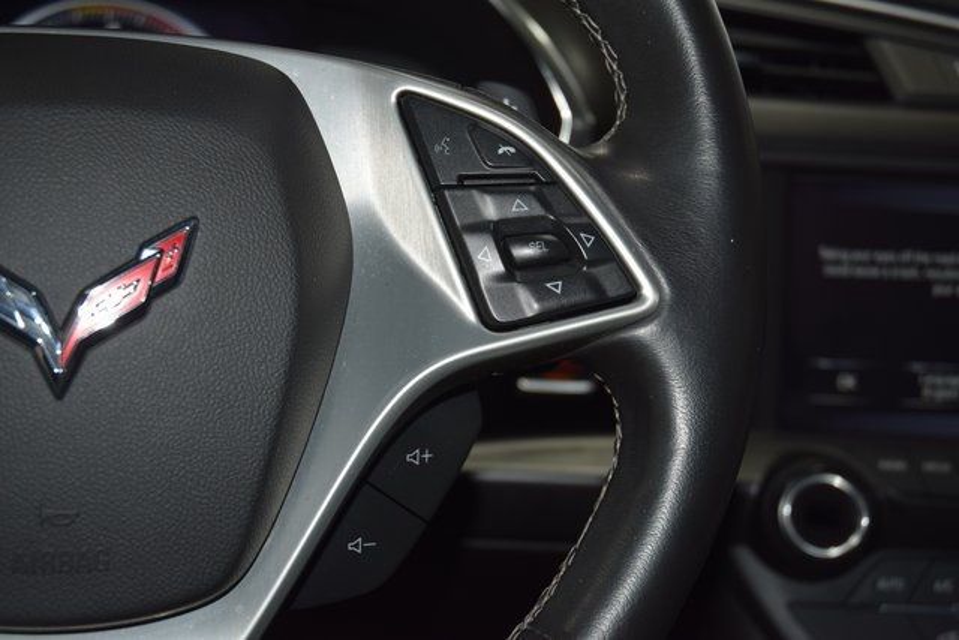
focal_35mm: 52
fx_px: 1399
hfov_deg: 37.8
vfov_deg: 25.8
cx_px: 480
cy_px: 320
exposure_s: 1/80
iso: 450
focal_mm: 35
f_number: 4.2
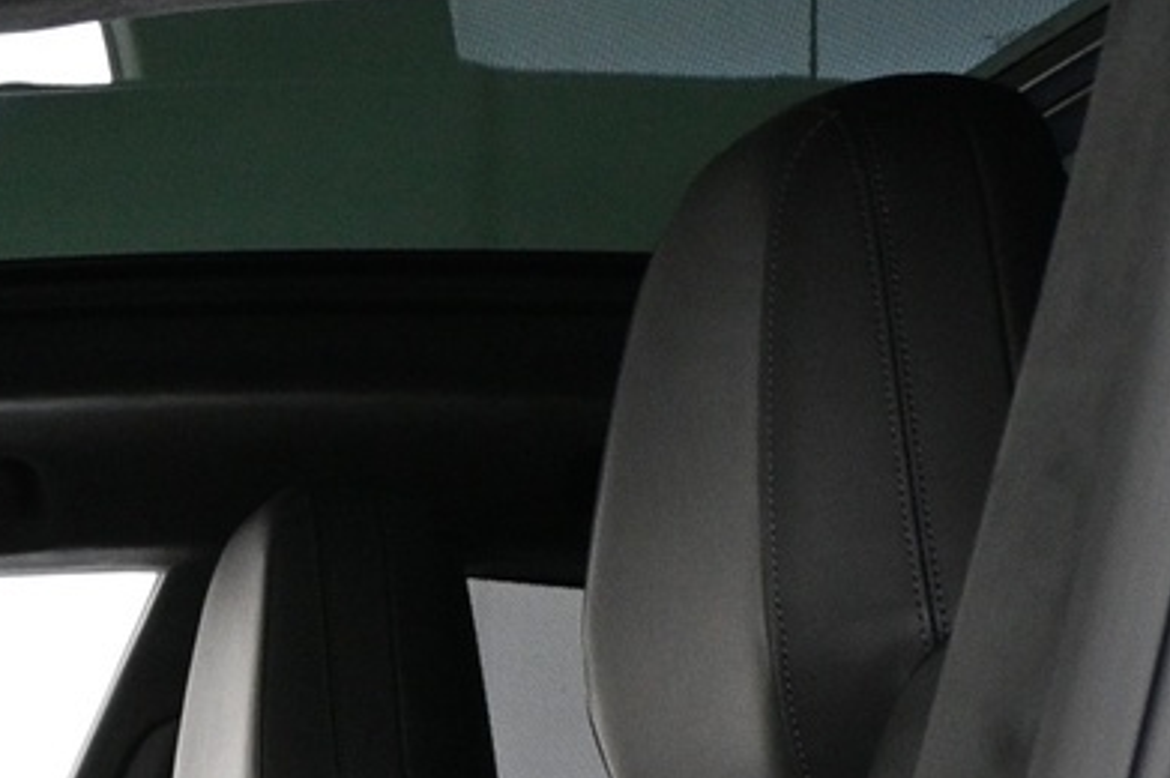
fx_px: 3738
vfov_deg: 11.0
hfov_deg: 16.1
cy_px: 1445
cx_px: -637
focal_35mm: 115
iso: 1600
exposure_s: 1/30
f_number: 3.8
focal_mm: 18.5
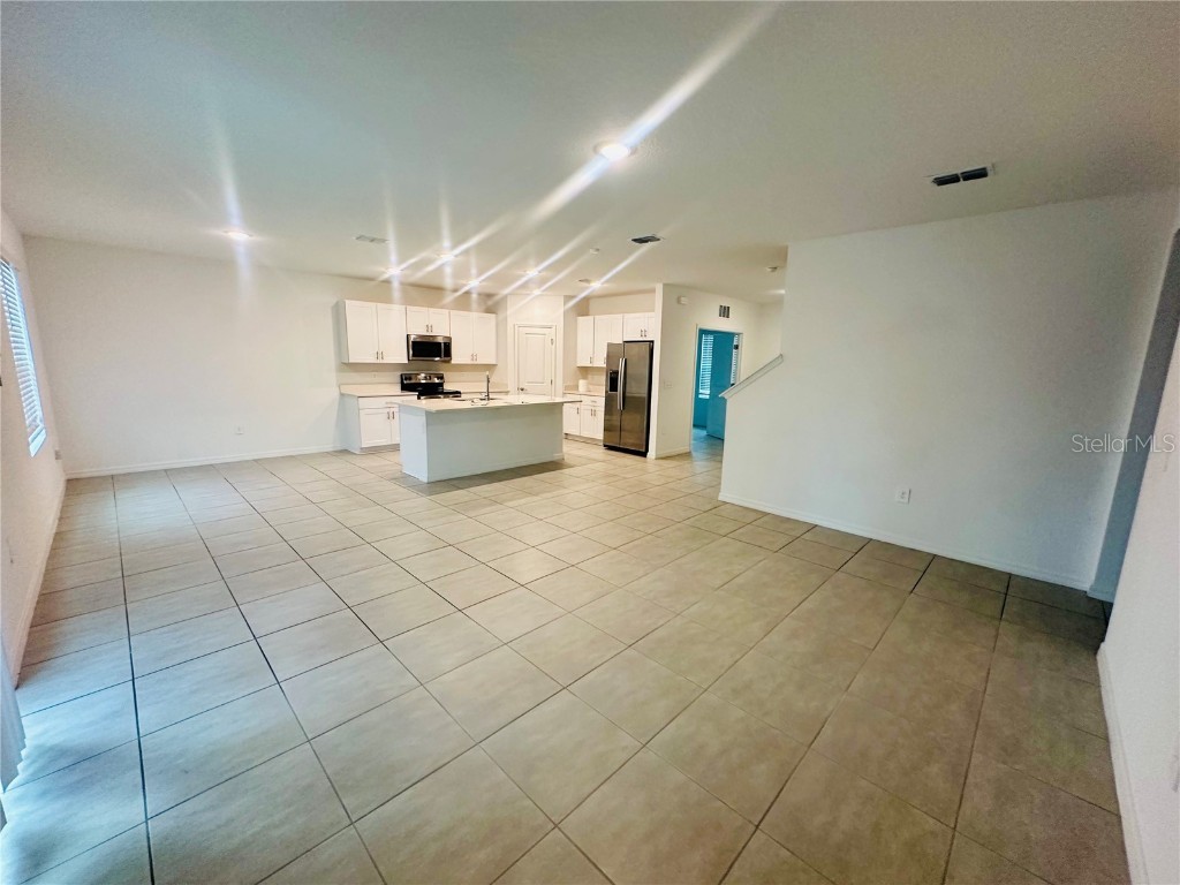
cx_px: 590
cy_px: 442
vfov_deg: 85.7
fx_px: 477
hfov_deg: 102.1
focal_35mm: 14
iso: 320
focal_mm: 2.22
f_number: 2.2
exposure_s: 1/120
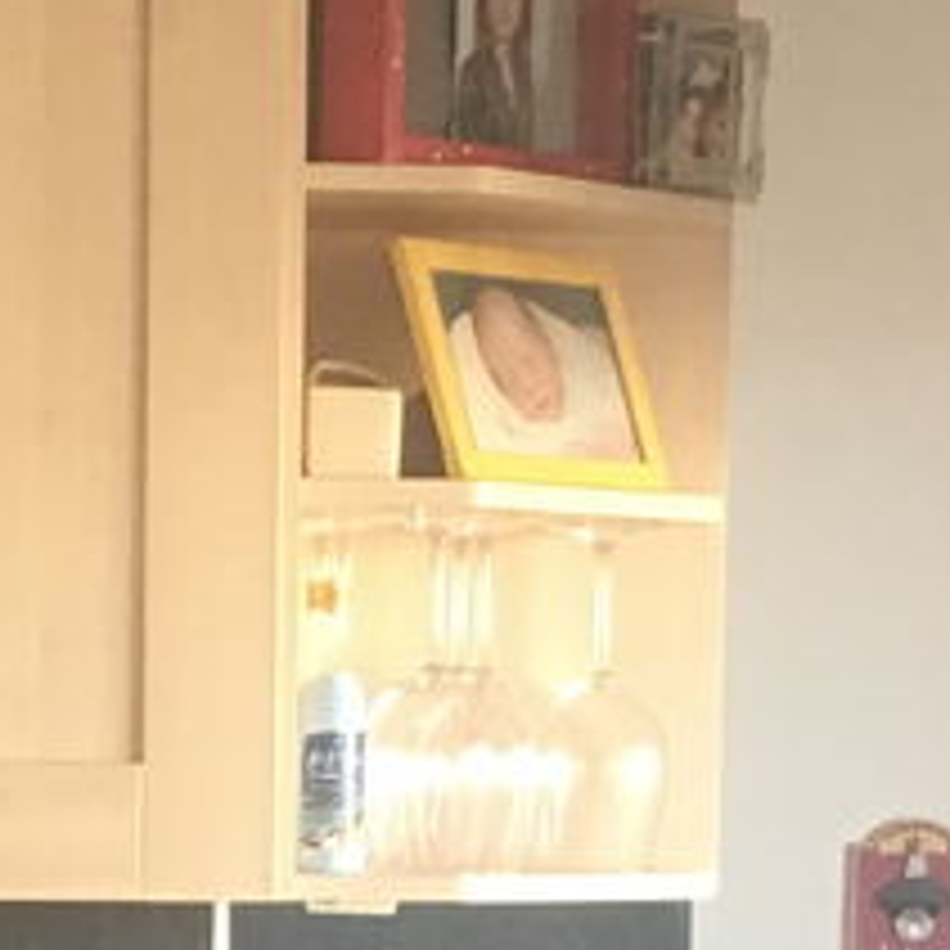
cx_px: 117
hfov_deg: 9.0
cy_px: 1634
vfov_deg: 8.7
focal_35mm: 194
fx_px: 6024
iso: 50
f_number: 2.2
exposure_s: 1/17
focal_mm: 4.15
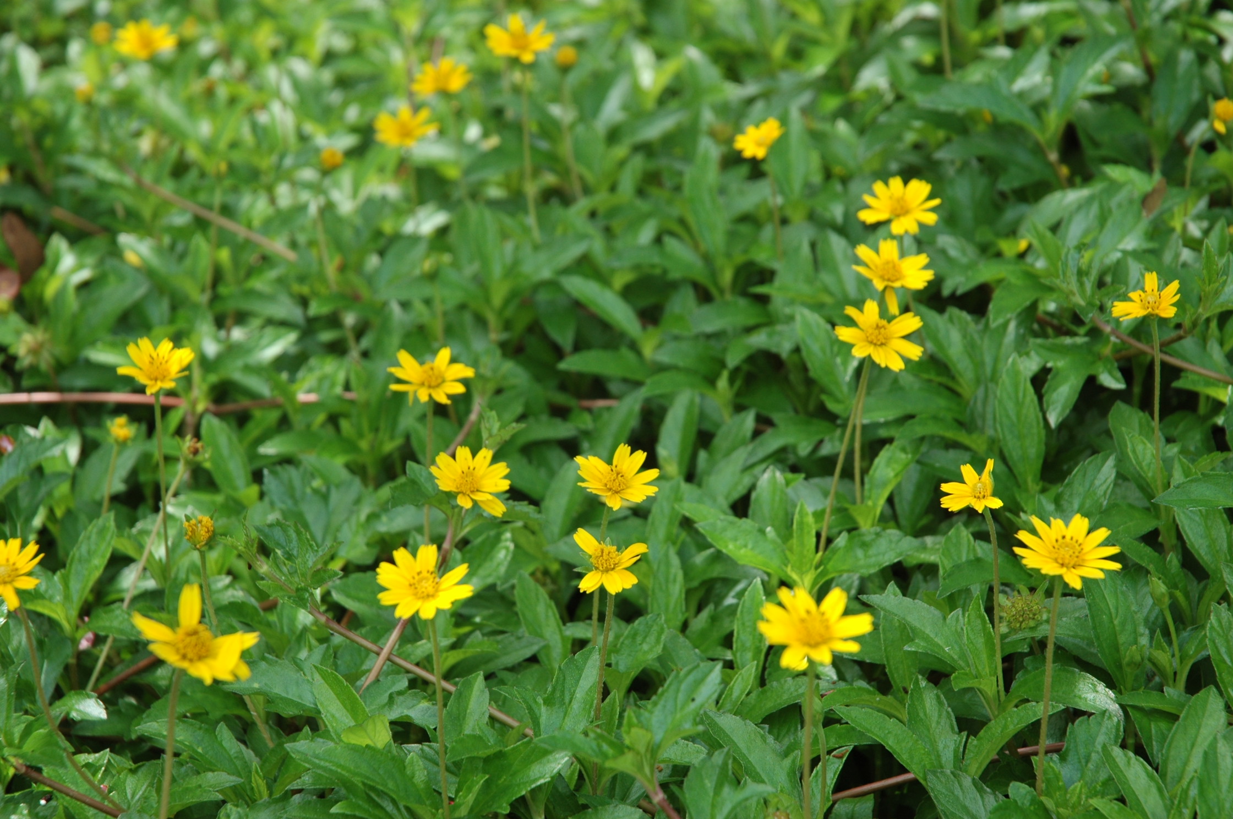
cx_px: 616
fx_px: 3592
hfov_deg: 19.5
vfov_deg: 13.0
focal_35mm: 105
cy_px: 410
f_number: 6.7
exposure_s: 1/180
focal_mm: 70
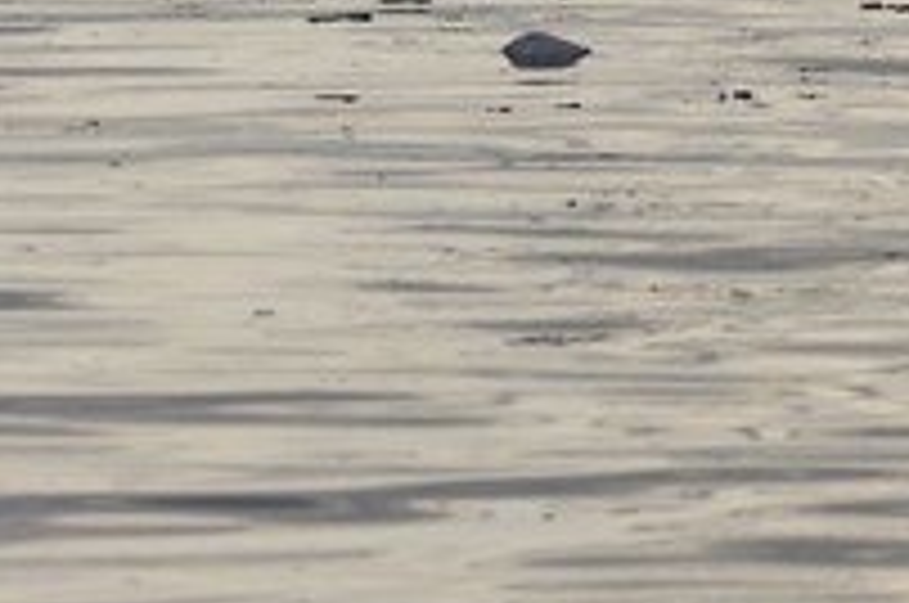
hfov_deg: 2.7
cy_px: -1683
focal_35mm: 753
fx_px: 18983
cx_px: 3519
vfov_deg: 1.8
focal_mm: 95
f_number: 9
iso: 400
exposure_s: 1/640
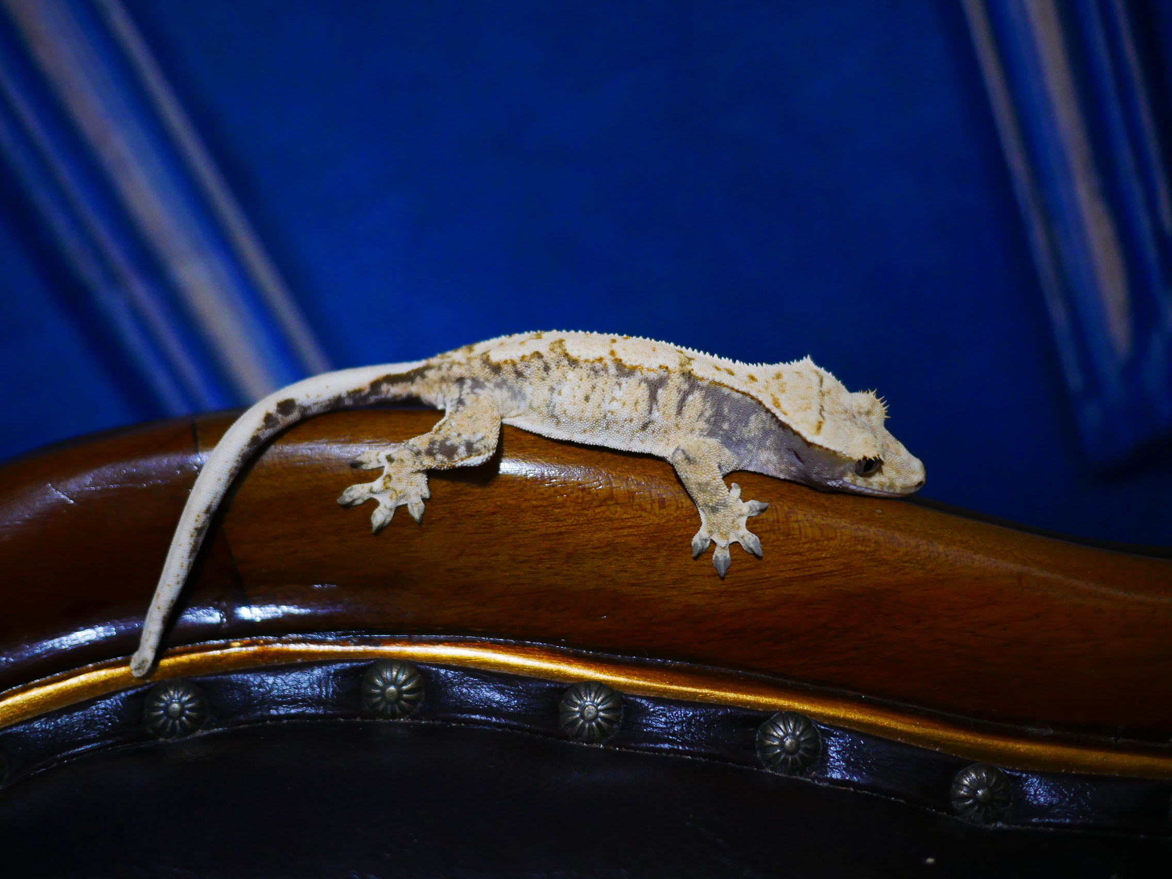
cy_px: 440
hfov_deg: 46.8
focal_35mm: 40
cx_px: 586
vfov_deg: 36.0
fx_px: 1354
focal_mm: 20
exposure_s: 1/60
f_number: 1.7
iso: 800
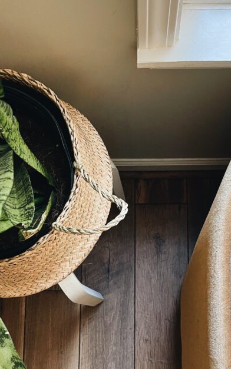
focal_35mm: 45
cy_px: 231
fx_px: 453
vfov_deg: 44.0
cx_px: 140
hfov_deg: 28.5
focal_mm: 5.1
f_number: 1.6
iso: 200
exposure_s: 1/60
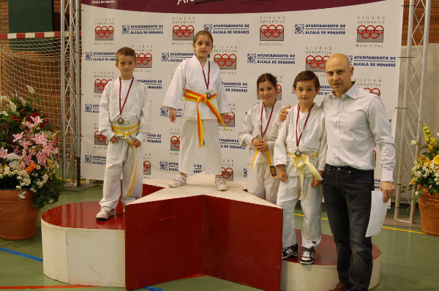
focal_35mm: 46
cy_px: 146
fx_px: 566
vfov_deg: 28.8
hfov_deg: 42.4
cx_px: 220
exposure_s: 1/40
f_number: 3.8
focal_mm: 31
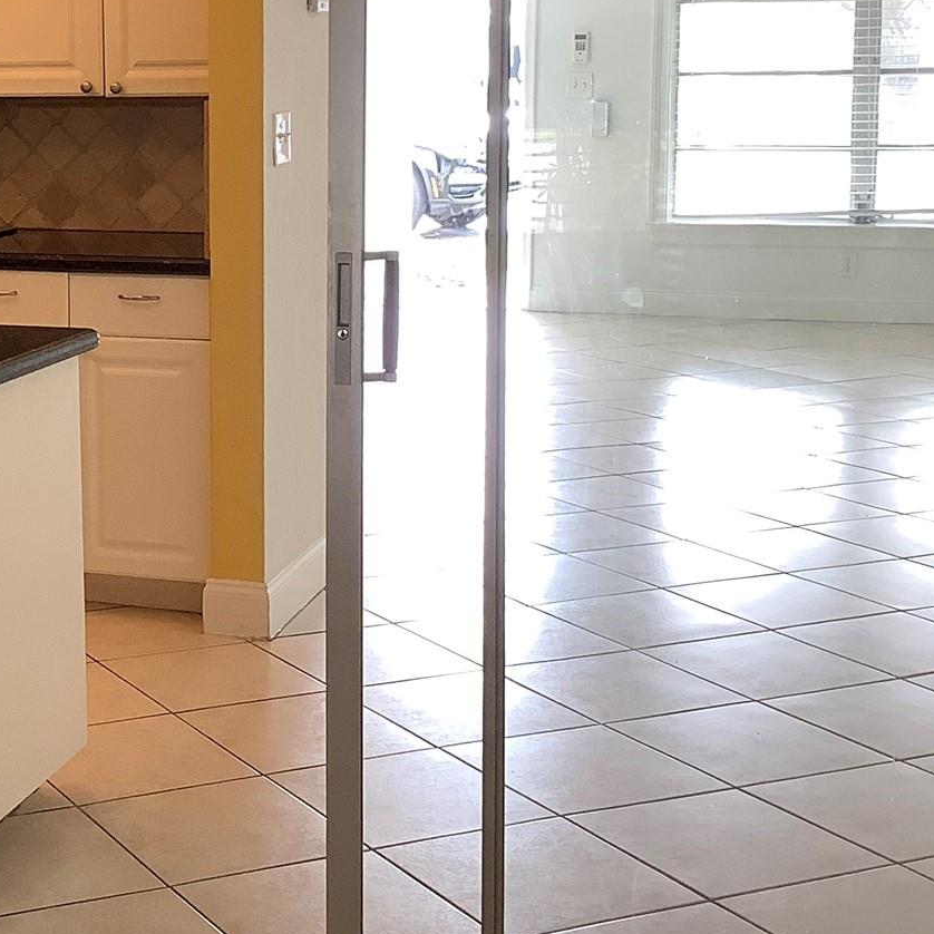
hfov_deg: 24.6
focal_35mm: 67
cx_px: 3
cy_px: 271
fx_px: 2045
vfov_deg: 25.5
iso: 64
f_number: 2.4
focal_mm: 3.3
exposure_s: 1/60
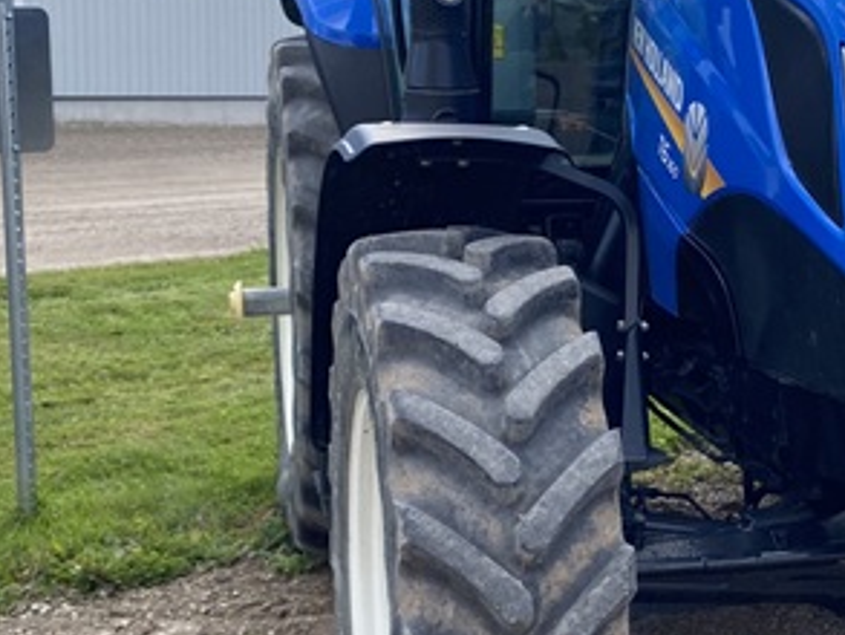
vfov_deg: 20.7
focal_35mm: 71
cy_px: 315
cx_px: 753
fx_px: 1734
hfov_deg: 26.5
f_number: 1.8
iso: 32
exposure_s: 1/1206
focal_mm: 4.25
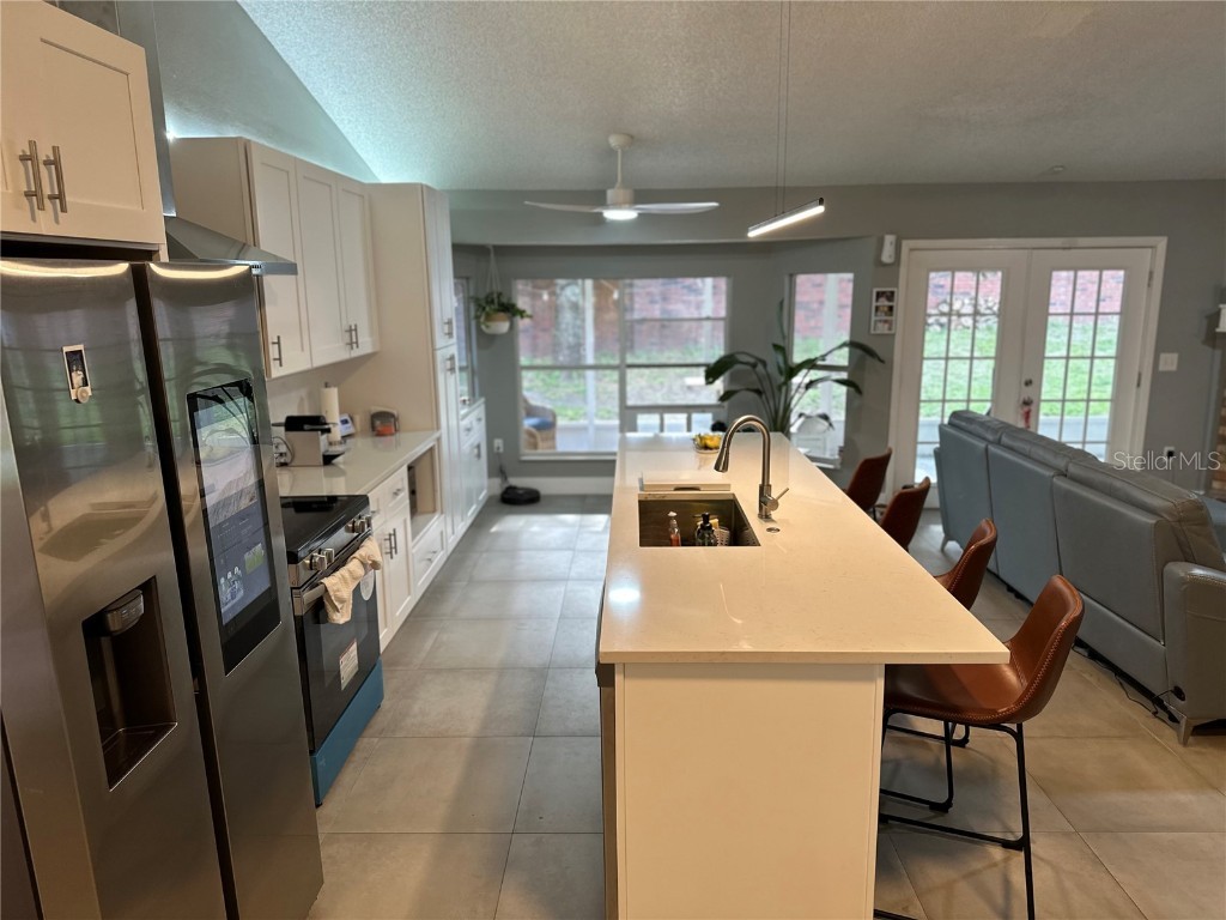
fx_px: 850
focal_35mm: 24
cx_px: 613
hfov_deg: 71.6
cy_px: 460
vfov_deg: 56.8
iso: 160
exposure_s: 1/60
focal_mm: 6.86
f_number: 1.78
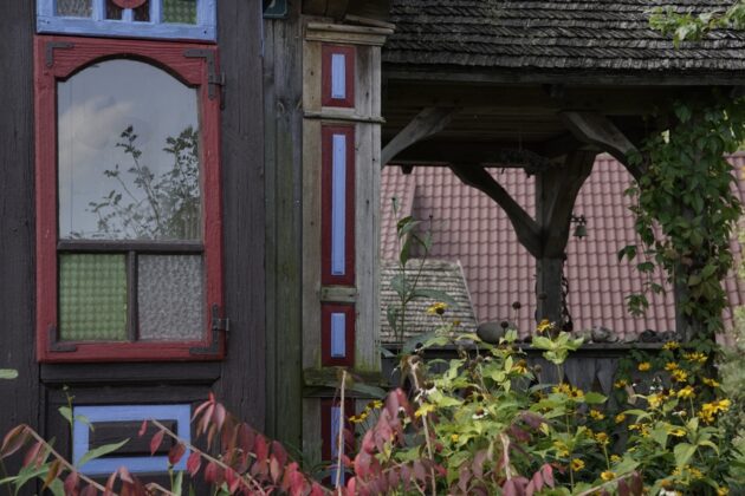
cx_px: 372
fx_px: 1407
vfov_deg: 20.0
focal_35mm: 68
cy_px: 248
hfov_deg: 29.7
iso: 250
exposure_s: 1/200
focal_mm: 68
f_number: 7.1
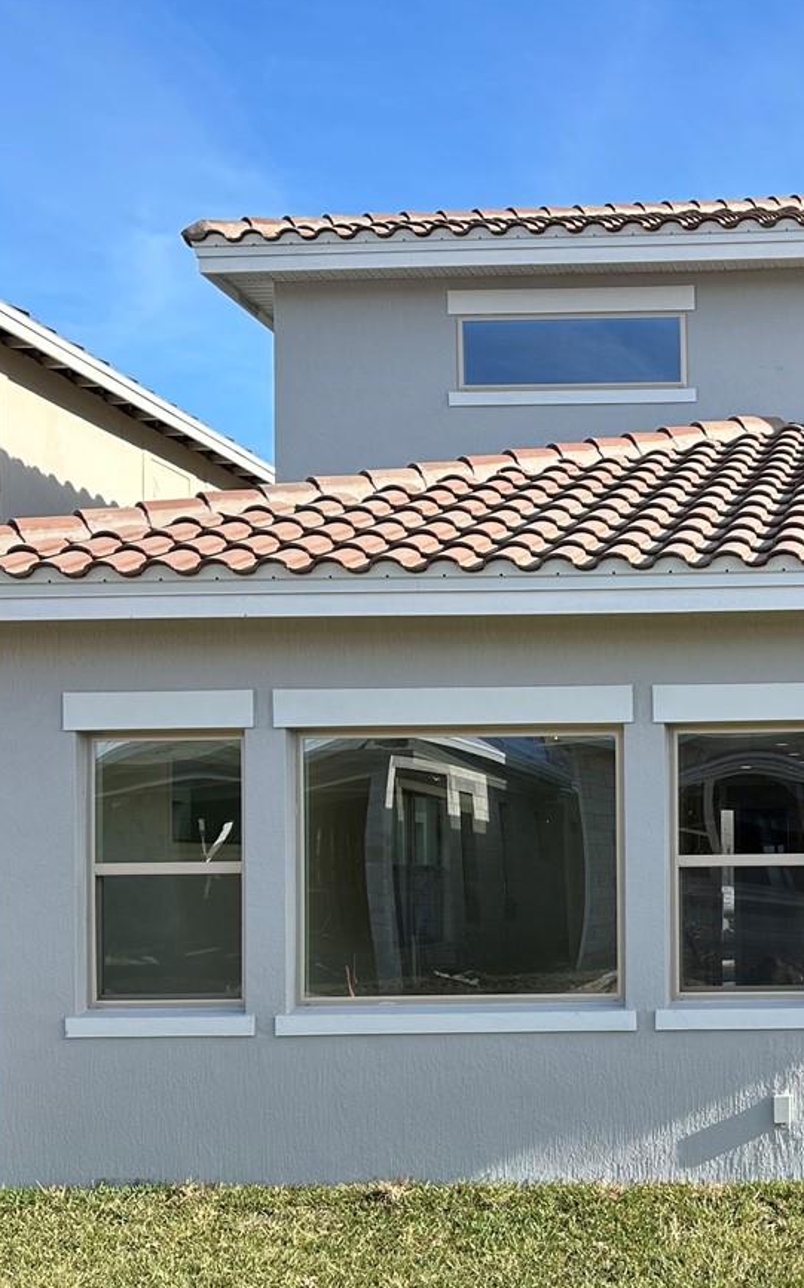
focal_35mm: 47
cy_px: 822
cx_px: 843
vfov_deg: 42.3
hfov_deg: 25.7
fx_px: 1648
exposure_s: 1/935
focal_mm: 6.86
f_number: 1.78
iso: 80
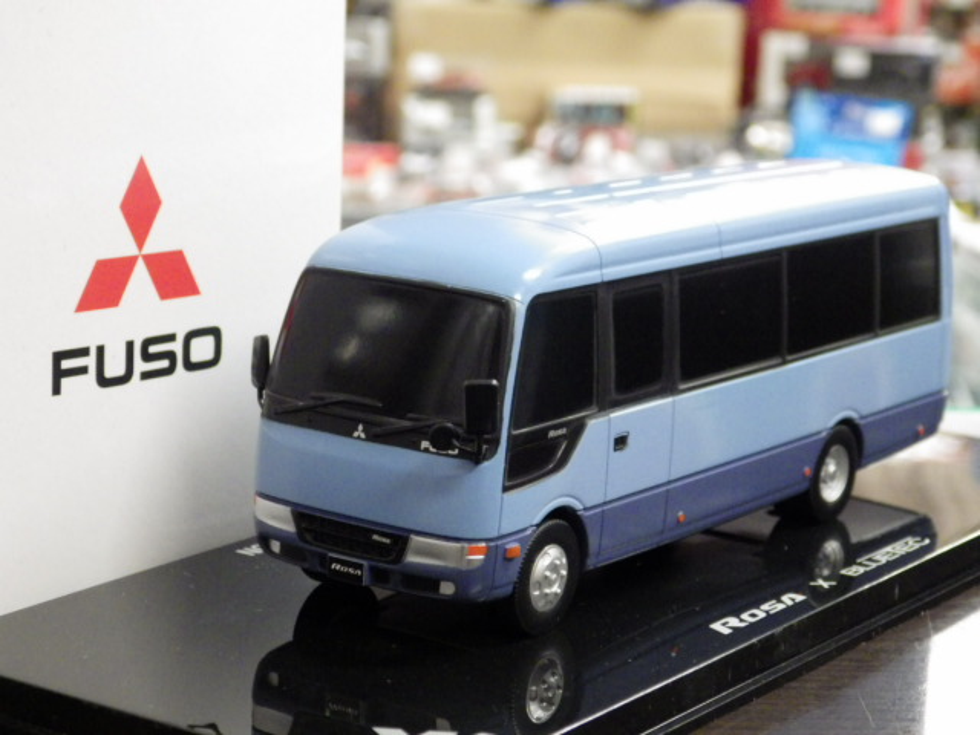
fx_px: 2463
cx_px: 490
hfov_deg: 22.5
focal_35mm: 87
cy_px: 368
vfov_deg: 17.0
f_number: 4.4
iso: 1000
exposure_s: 1/30
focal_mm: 15.6
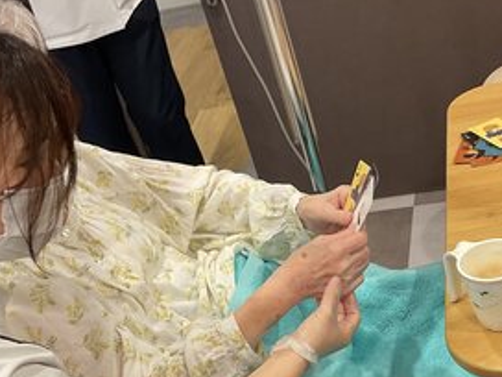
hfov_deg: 29.9
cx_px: 360
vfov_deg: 22.6
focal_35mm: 64
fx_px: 928
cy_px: 307
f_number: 1.8
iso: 50
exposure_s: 1/60
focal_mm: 3
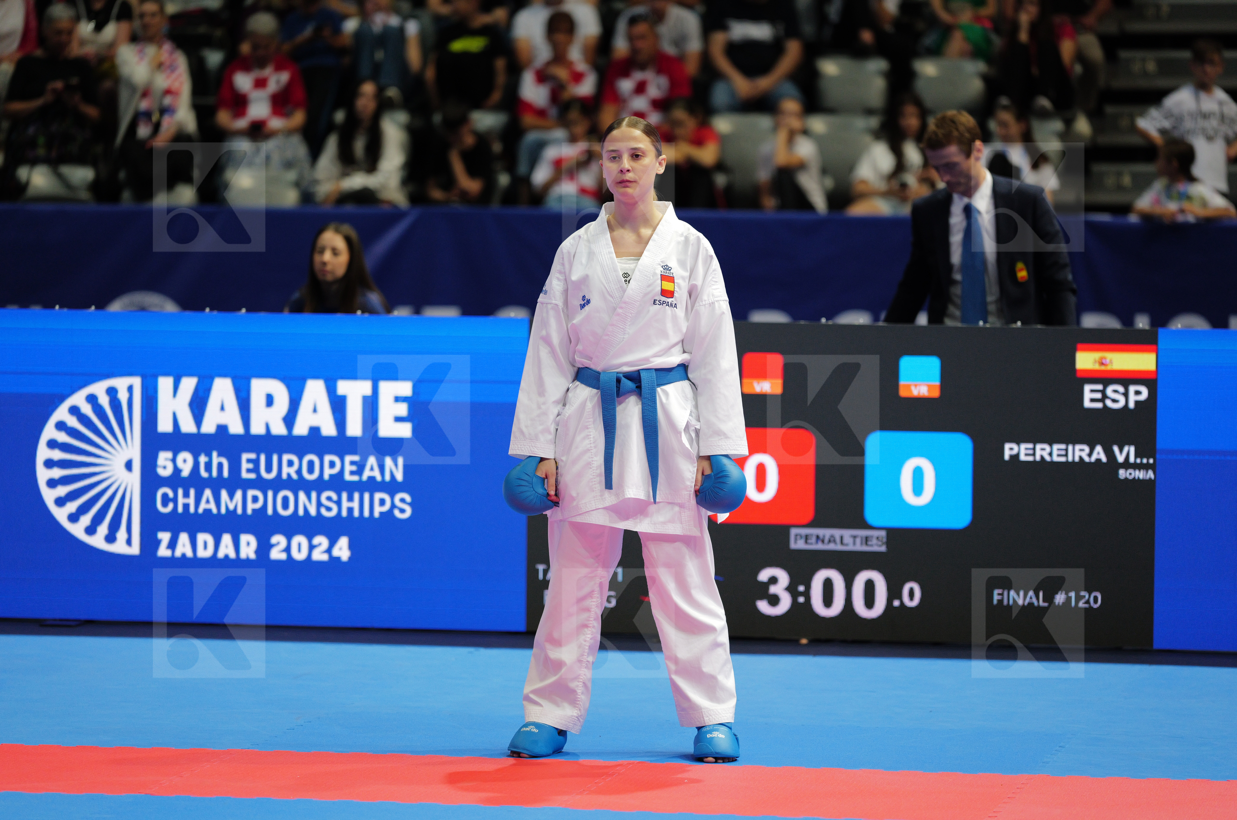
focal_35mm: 159
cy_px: 410
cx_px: 618
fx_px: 5454
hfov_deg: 12.9
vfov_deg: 8.6
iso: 2000
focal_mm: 159
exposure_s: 1/1000
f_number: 2.8
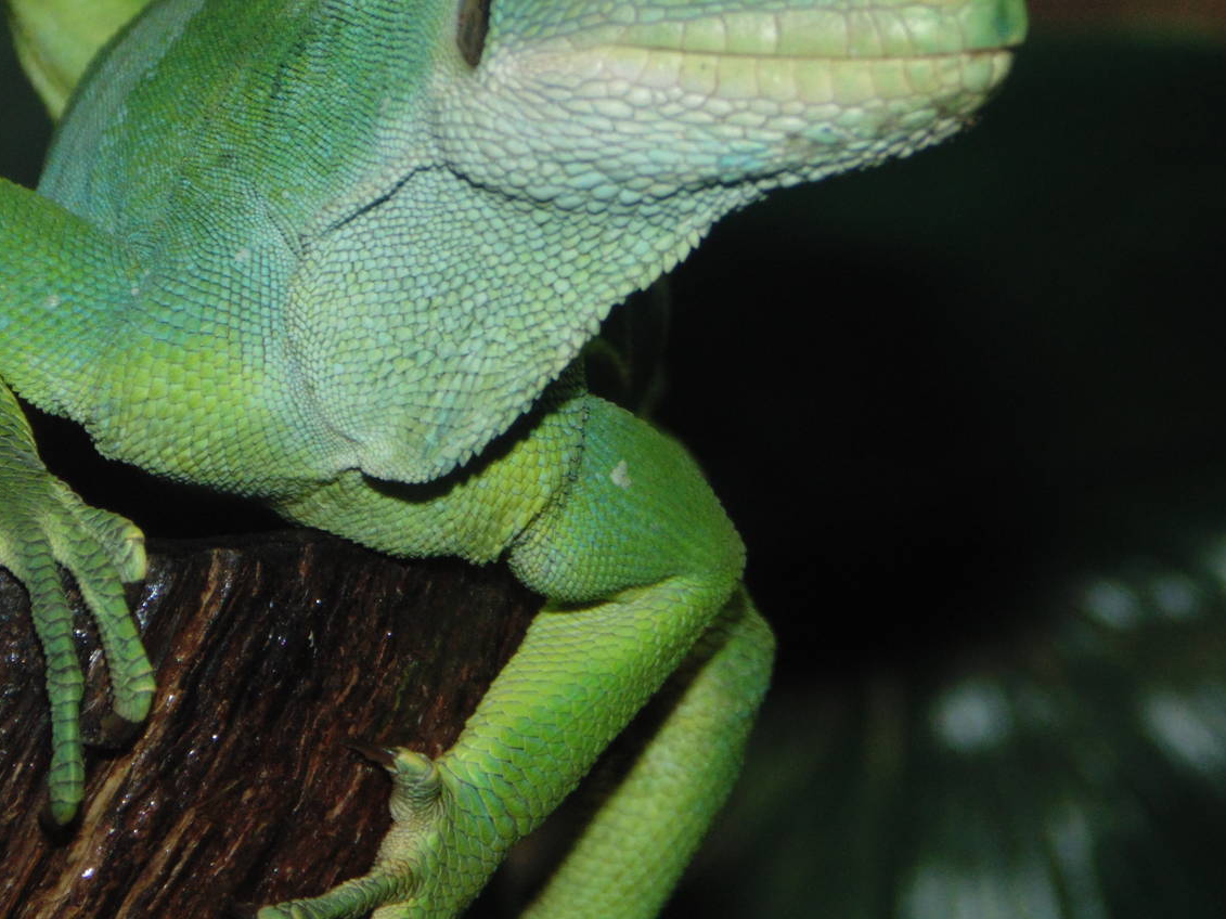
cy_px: 277
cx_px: 547
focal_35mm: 334
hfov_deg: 5.9
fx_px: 11828
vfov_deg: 4.4
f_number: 5.6
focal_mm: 42.3
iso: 200
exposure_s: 1/60
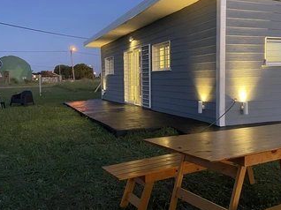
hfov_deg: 51.4
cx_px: 141
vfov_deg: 39.6
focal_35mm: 36
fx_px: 292
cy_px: 103
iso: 640
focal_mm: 4.2
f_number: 1.6
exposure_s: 1/25
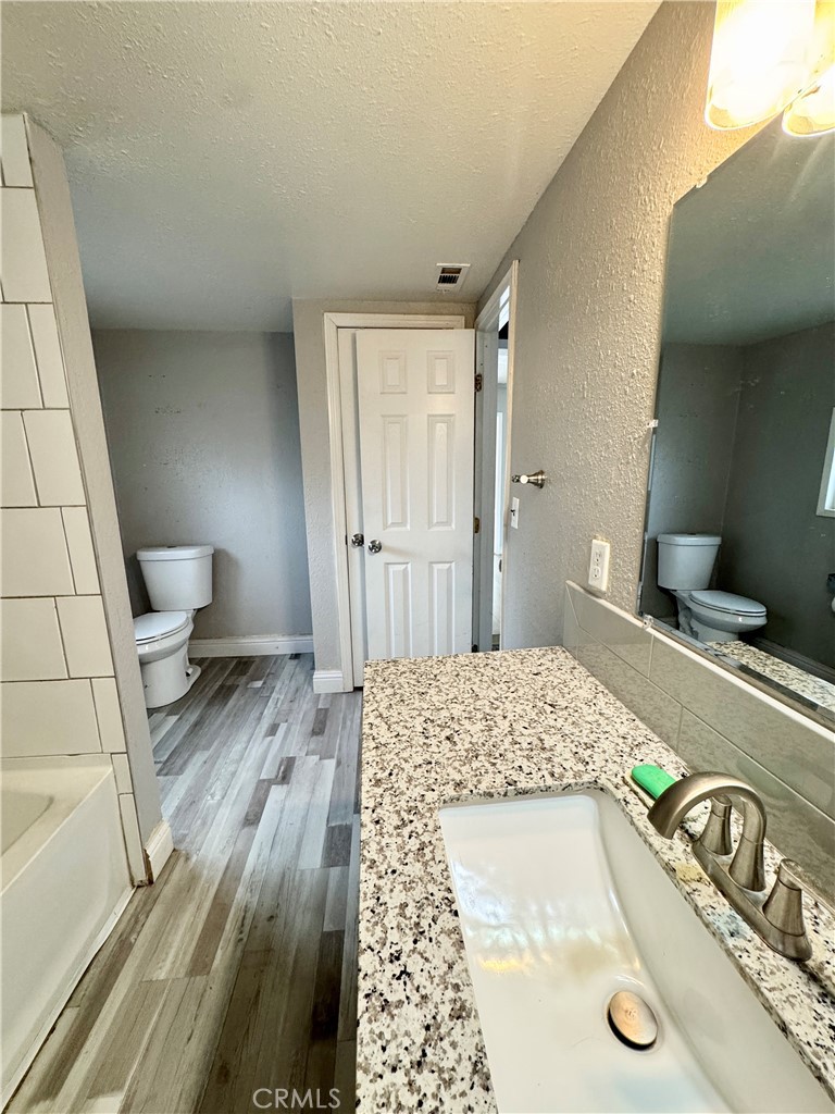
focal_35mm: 14
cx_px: 418
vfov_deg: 102.1
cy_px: 557
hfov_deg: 85.7
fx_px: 450
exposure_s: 1/120
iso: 250
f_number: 2.2
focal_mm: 2.22
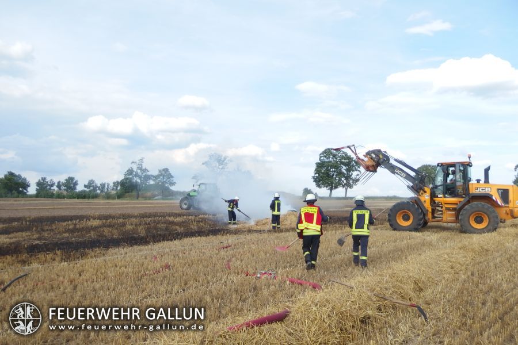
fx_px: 374
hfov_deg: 69.4
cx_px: 259
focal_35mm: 26
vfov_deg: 49.6
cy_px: 172
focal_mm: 4.7
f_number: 1.8
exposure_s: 1/2000
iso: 100
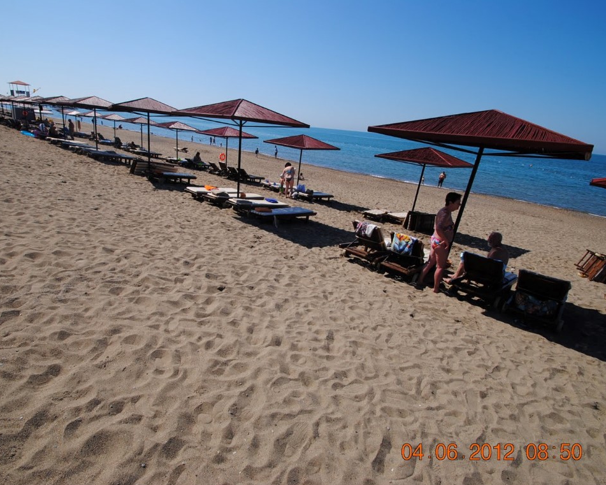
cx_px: 286
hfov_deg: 89.6
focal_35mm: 17
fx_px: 305
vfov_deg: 77.0
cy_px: 244
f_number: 9
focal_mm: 10
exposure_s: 1/320
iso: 100
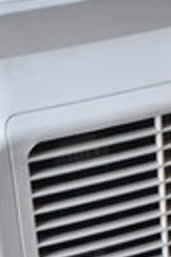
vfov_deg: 13.6
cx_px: 206
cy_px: 361
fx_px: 1024
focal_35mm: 144
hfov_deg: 9.4
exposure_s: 1/125
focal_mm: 26
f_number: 4
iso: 560
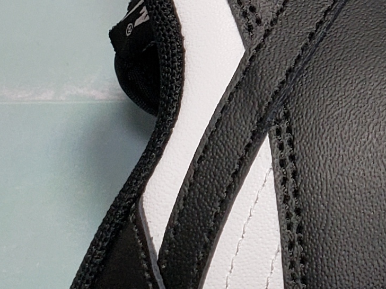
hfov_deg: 12.4
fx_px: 1606
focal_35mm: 144
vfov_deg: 10.0
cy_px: -149
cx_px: 709
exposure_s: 1/100
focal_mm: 4.3
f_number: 2.4
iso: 100
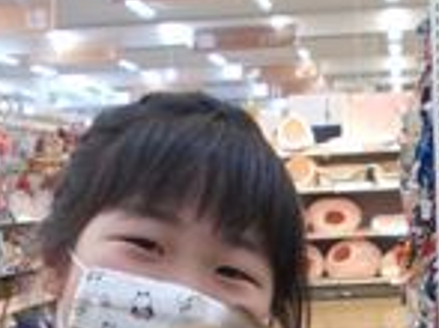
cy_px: 459
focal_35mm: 106
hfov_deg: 18.5
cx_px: 305
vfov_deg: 13.3
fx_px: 1343
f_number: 3.2
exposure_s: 1/25
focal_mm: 4.6
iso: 180
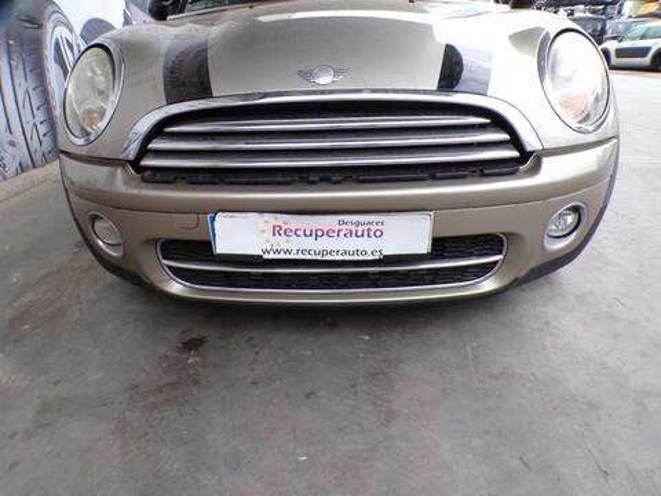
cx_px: 330
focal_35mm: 24
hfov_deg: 71.6
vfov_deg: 56.8
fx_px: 458
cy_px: 248
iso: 100
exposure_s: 1/140
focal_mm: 4.3
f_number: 4.4
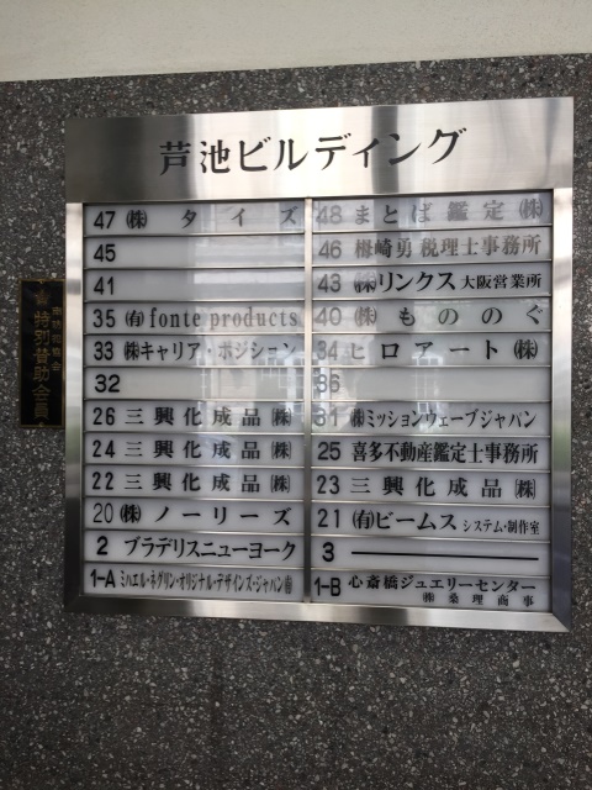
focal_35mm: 29
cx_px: 296
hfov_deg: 48.2
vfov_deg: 61.7
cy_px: 395
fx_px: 661
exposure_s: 1/120
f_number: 2.2
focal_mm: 4.15
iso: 32
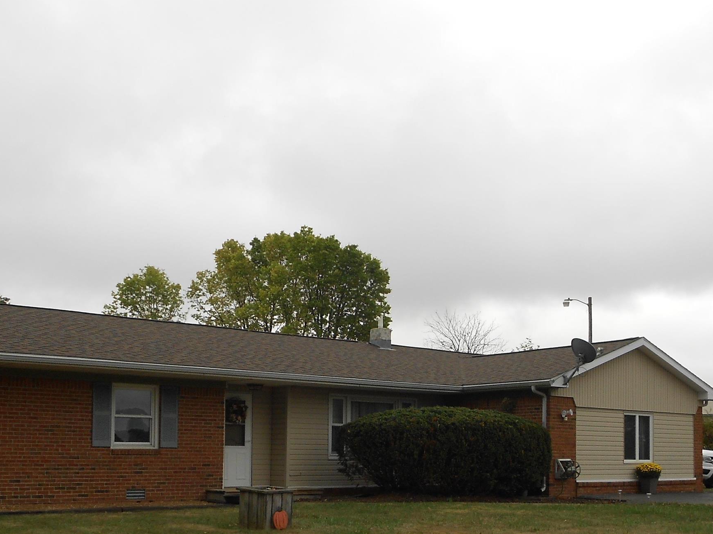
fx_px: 947
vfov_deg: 31.0
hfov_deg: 41.1
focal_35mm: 46
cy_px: 401
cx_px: 413
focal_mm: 4.6
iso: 80
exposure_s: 1/320
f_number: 3.2
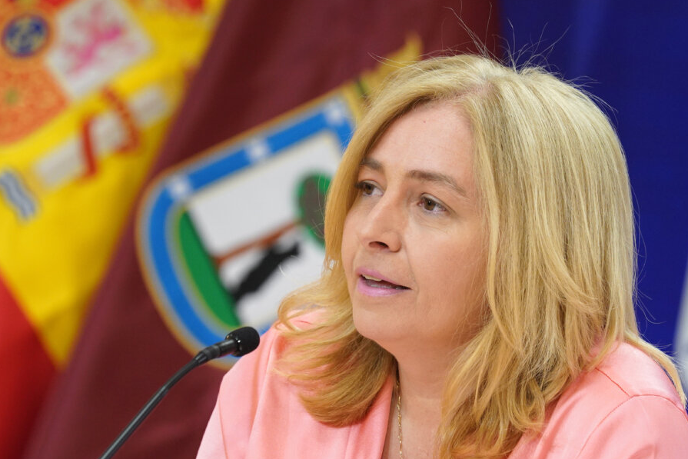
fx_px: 5466
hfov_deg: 7.2
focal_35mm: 286
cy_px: 236
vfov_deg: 4.8
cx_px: 427
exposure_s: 1/250
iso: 3200
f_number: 4.5
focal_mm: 200
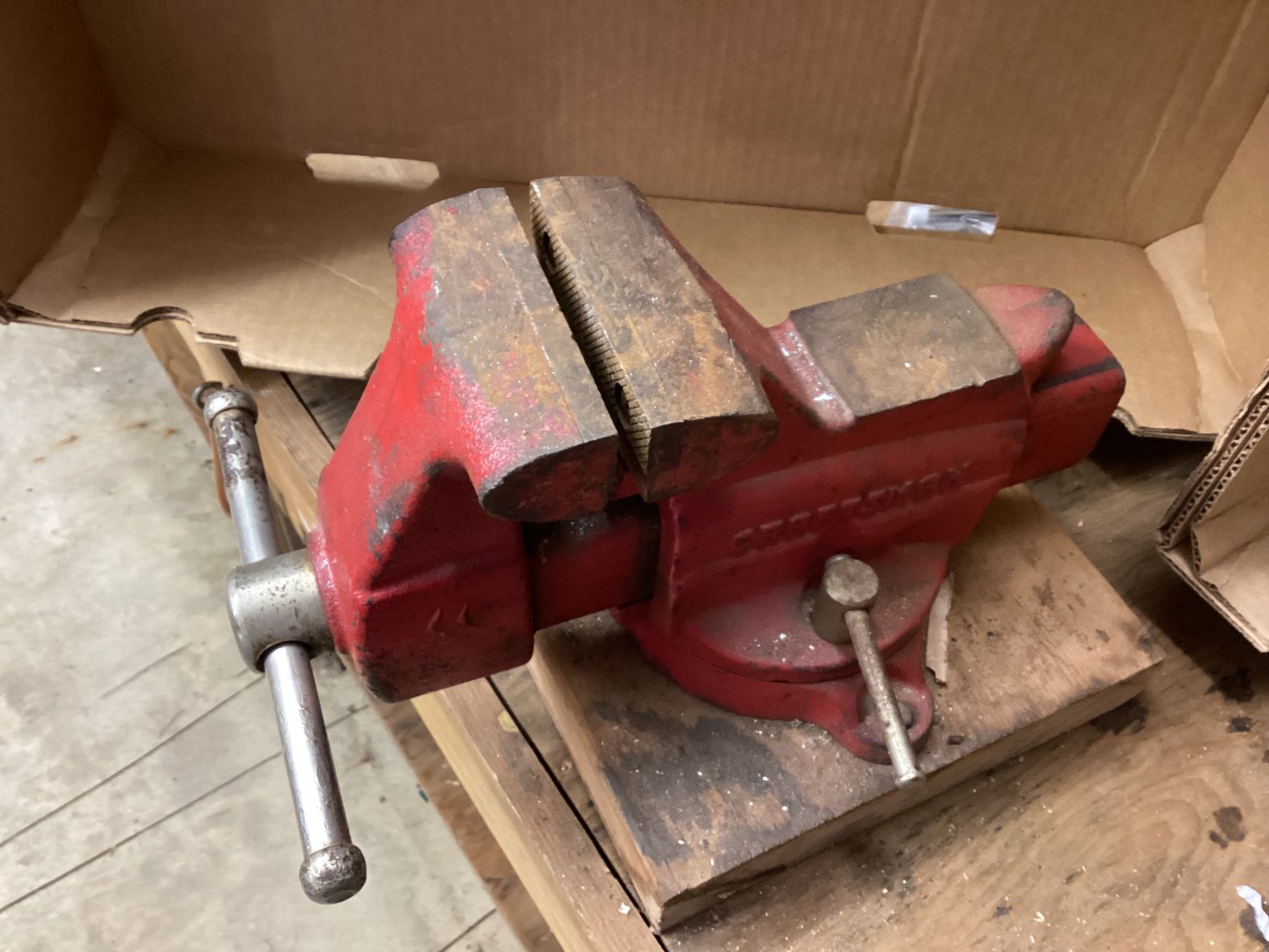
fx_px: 1137
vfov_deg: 45.4
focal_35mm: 31
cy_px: 476
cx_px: 634
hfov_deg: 58.3
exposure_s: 1/40
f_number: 2.4
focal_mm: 3.3
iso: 400
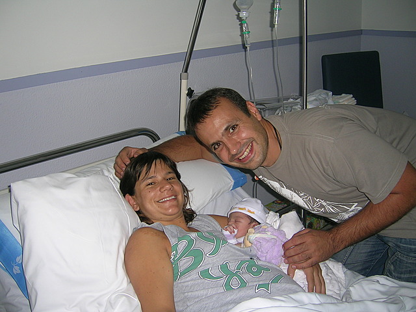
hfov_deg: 52.6
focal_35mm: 35
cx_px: 208
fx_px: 421
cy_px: 156
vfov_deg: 40.7
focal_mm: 5.4
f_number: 2.8
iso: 50
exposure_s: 1/60.1
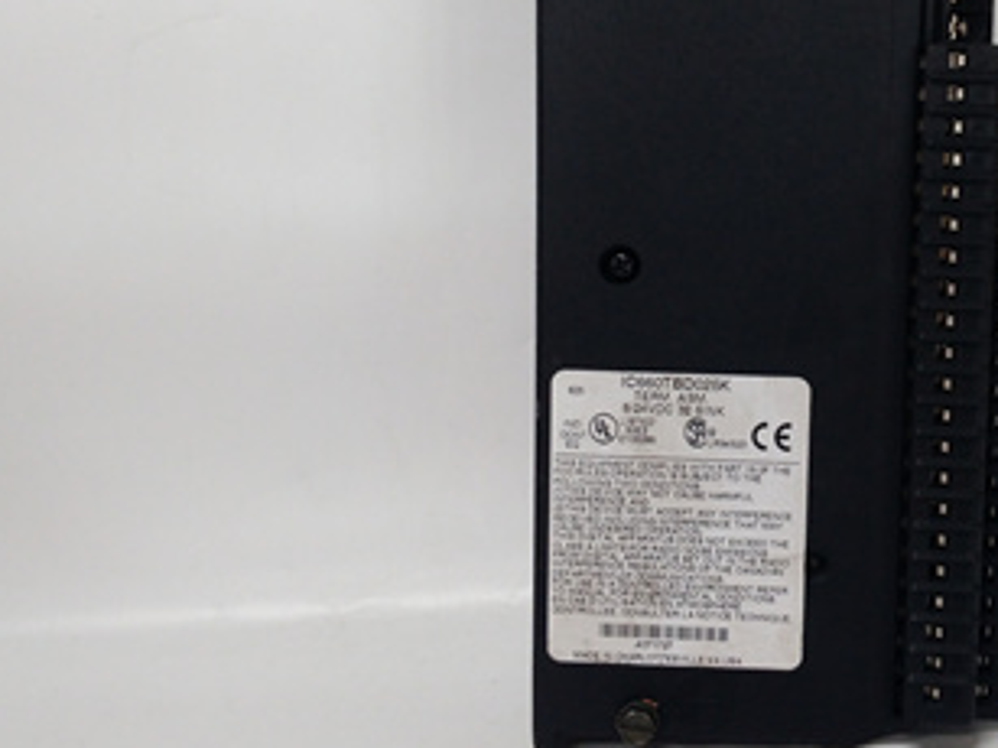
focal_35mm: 44
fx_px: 1268
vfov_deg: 32.5
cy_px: 242
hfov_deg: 41.5
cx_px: 767
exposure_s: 1/33
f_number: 2
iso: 157
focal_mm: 3.79
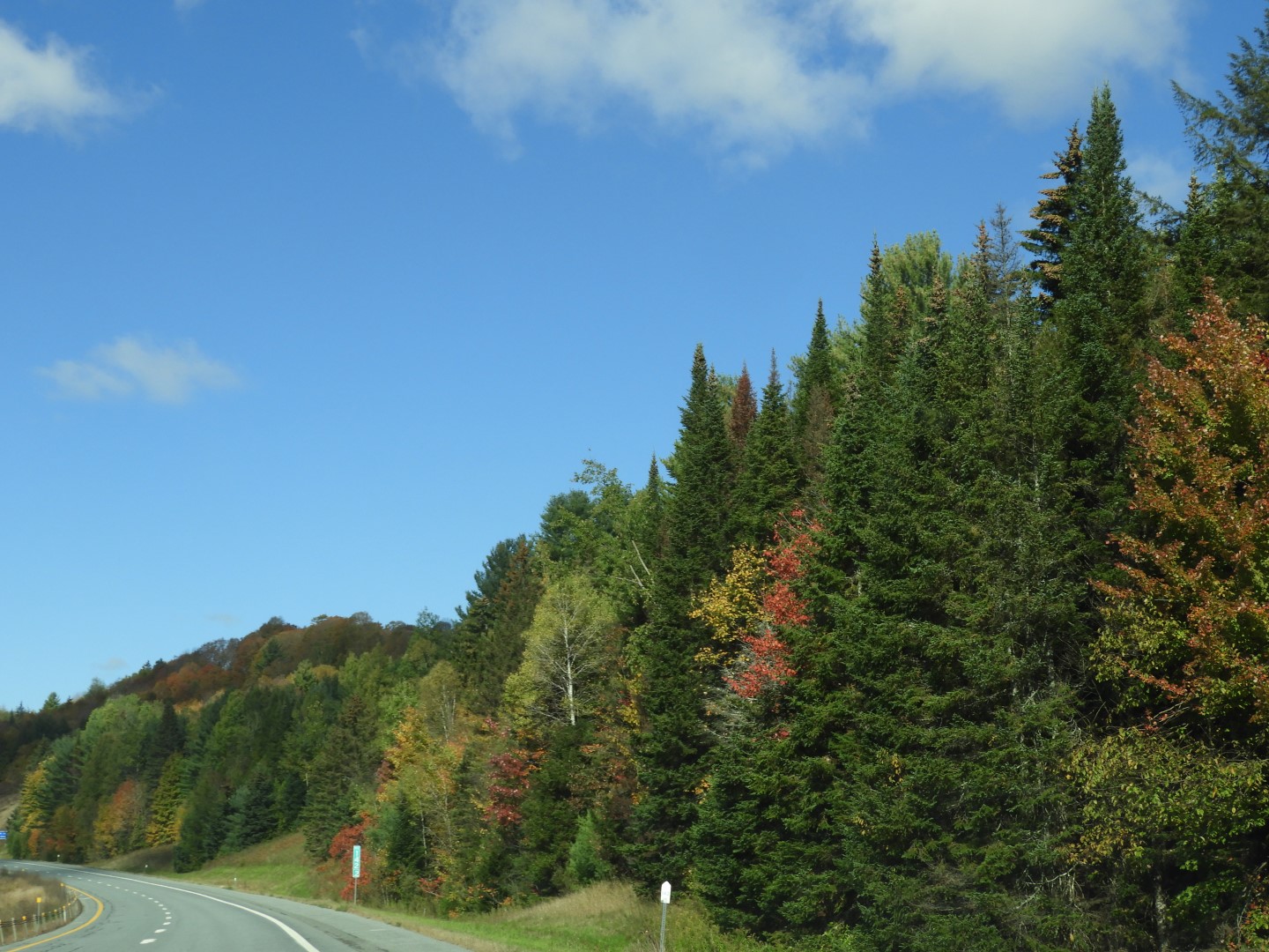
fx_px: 2016
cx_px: 634
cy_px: 476
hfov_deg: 34.9
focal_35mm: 55
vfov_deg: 26.6
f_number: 4
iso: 100
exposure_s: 1/800
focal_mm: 9.9
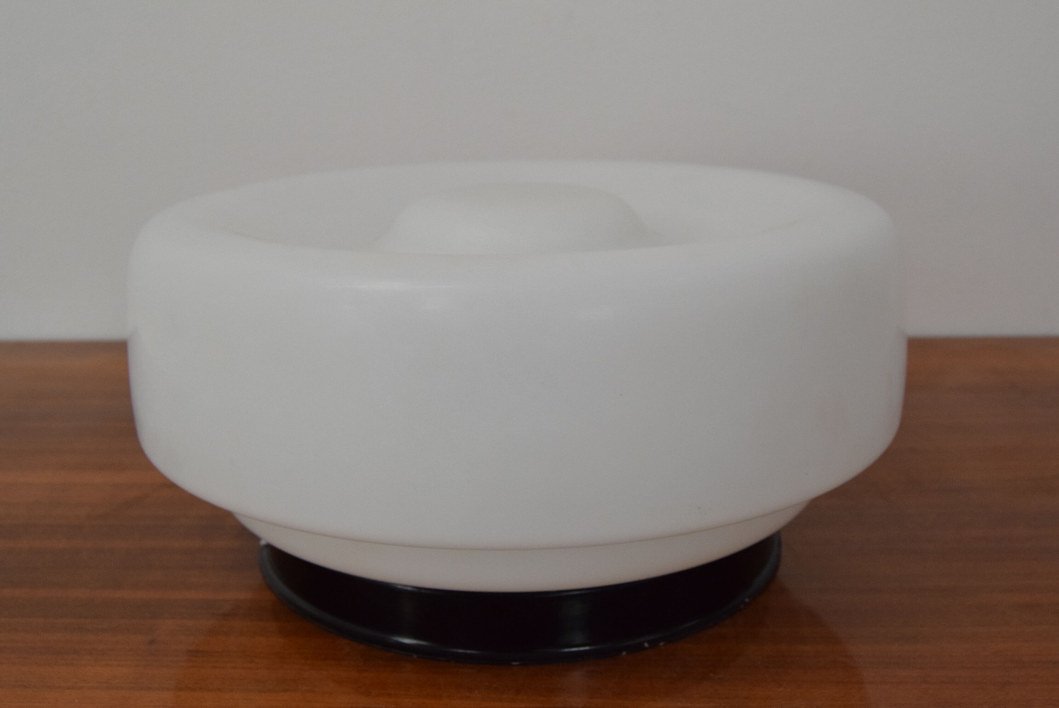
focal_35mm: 39
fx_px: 1148
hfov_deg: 49.5
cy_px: 354
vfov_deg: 34.3
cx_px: 530
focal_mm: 26
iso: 1600
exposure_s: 1/320
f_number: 9
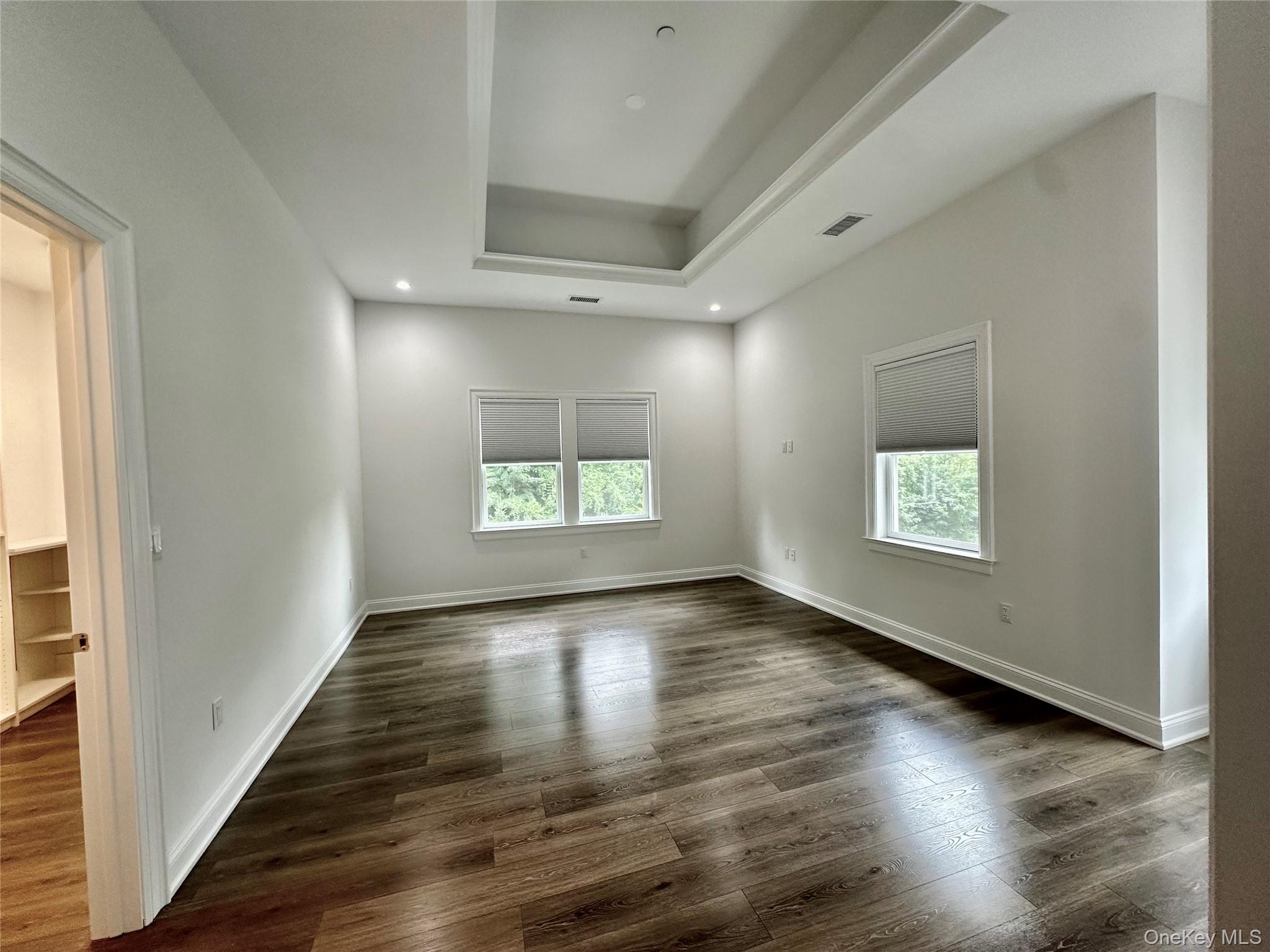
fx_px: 514
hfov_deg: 102.1
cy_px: 476
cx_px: 635
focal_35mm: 14
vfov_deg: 85.7
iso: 125
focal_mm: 2.22
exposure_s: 1/99
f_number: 2.2
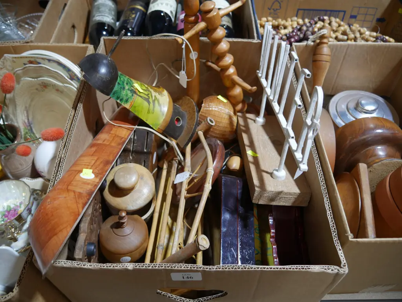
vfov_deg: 49.8
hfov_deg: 63.4
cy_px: 151
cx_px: 201
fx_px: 325
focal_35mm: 28
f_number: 3.5
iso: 320
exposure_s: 1/60
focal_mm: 14
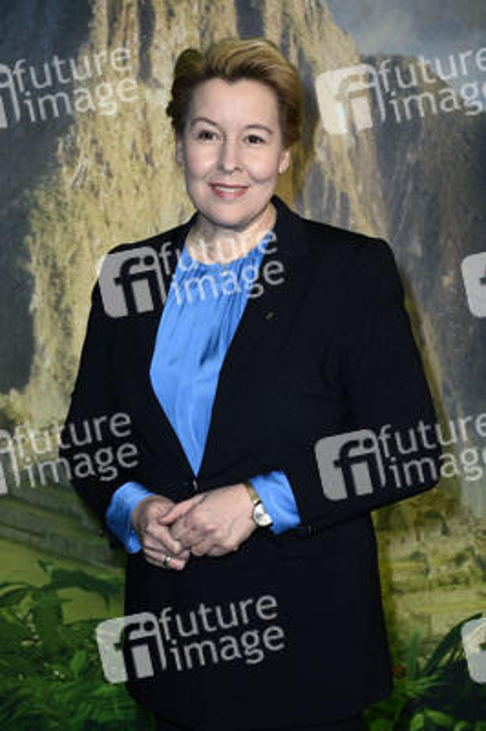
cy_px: 366
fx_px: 1826
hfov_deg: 15.2
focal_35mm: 90
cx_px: 243
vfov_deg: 22.6
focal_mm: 90
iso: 500
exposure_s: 1/250
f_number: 5.3
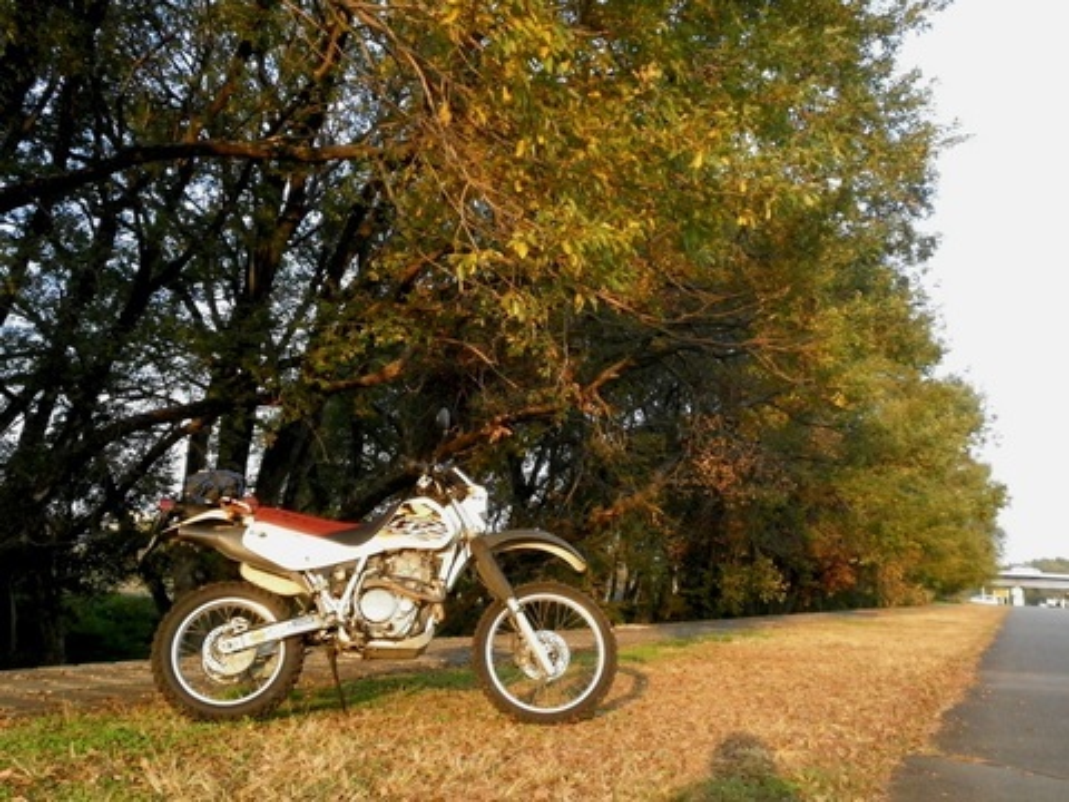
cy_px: 401
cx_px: 534
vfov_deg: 37.7
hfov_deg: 49.0
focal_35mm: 38
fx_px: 1174
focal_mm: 6.9
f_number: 3.9
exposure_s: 1/250
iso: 400
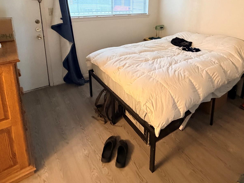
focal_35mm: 24
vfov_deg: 53.5
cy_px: 40
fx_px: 169
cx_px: 146
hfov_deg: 70.9
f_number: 2.2
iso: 800
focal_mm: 2.22
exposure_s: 1/60
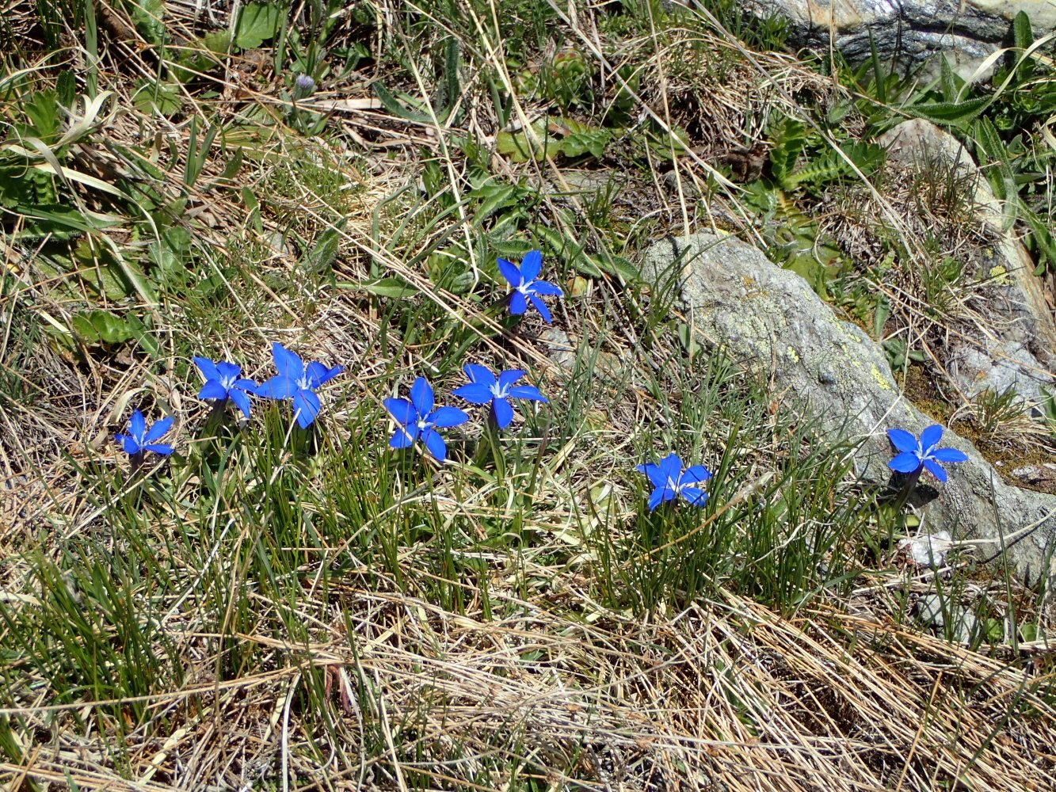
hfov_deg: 29.8
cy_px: 396
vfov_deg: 22.6
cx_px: 528
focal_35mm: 65
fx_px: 1983
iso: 100
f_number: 5
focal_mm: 11.78
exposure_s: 1/500
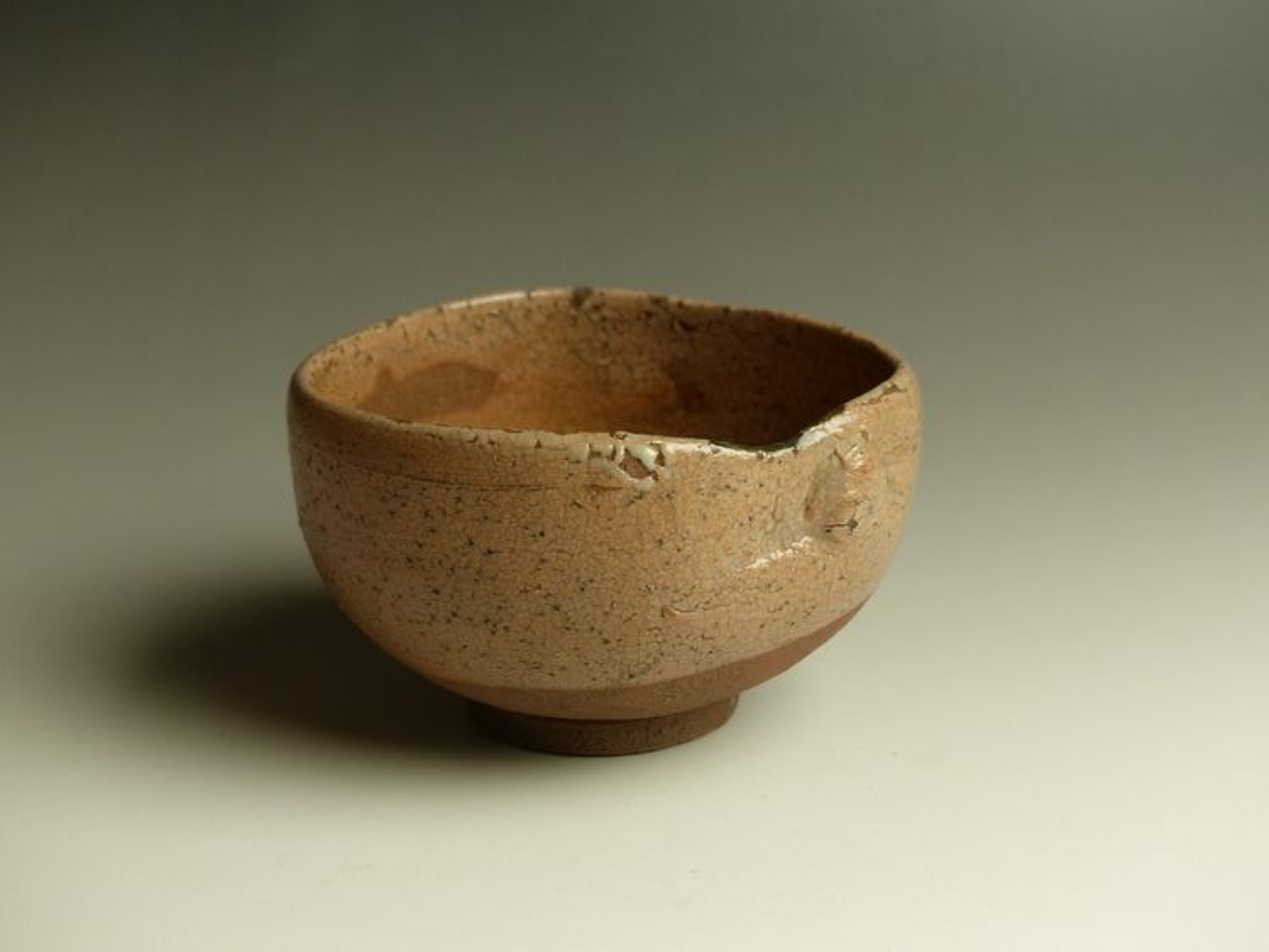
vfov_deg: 21.3
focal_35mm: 69
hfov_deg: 28.2
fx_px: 2530
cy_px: 476
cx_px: 634
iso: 200
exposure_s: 1/80
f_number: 2.8
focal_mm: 12.5
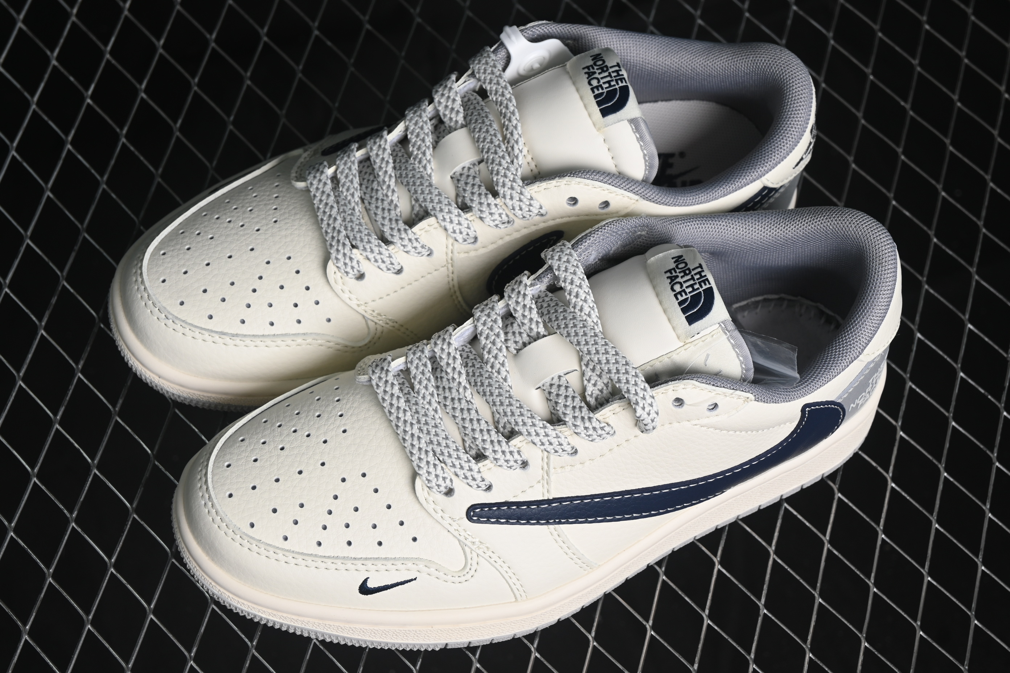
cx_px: 505
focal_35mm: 75
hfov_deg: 27.0
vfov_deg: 18.2
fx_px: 2104
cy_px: 336
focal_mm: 50
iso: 160
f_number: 7.1
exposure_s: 1/80
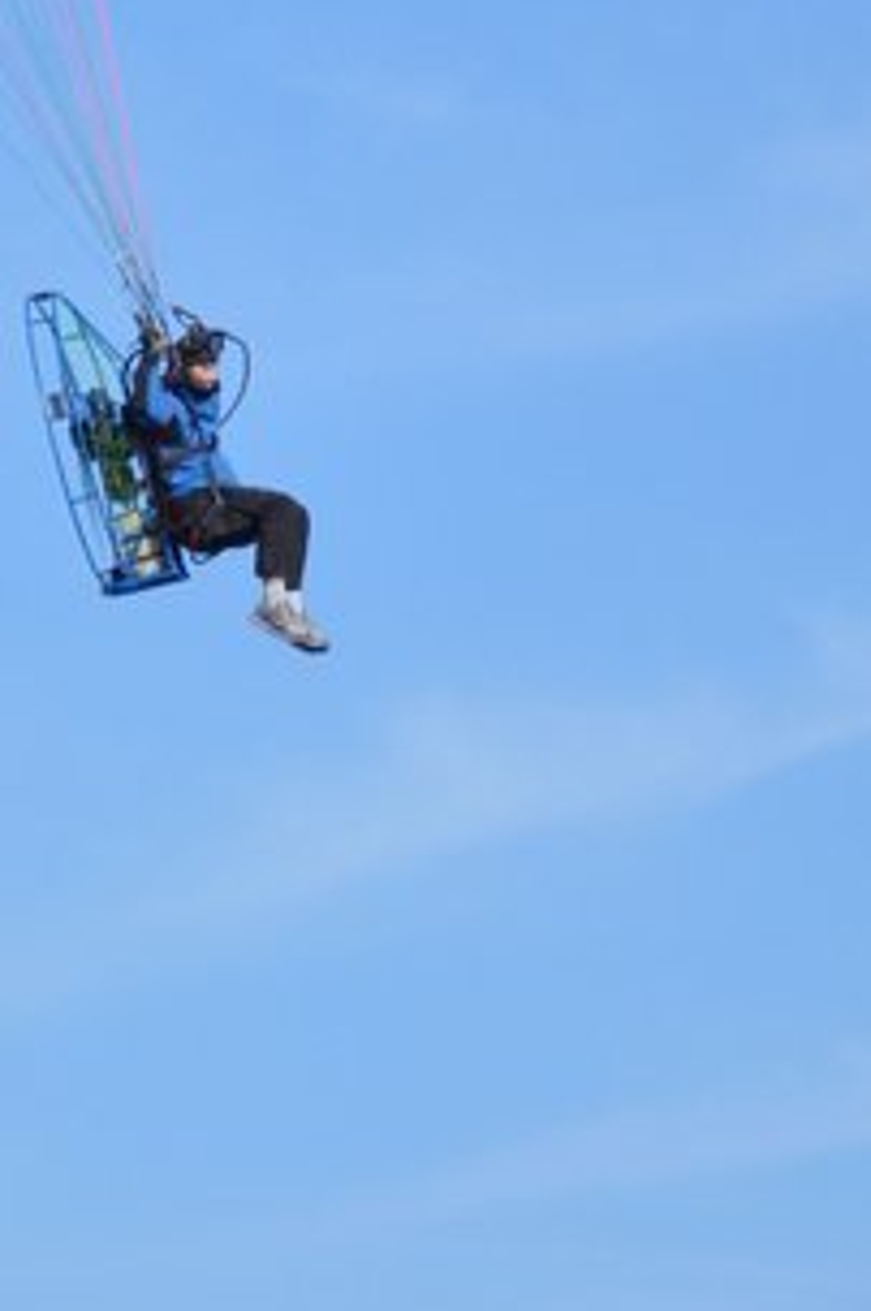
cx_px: -73
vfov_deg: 5.4
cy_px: -181
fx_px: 13785
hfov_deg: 3.6
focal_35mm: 379
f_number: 5.6
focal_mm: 100
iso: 200
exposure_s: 1/320
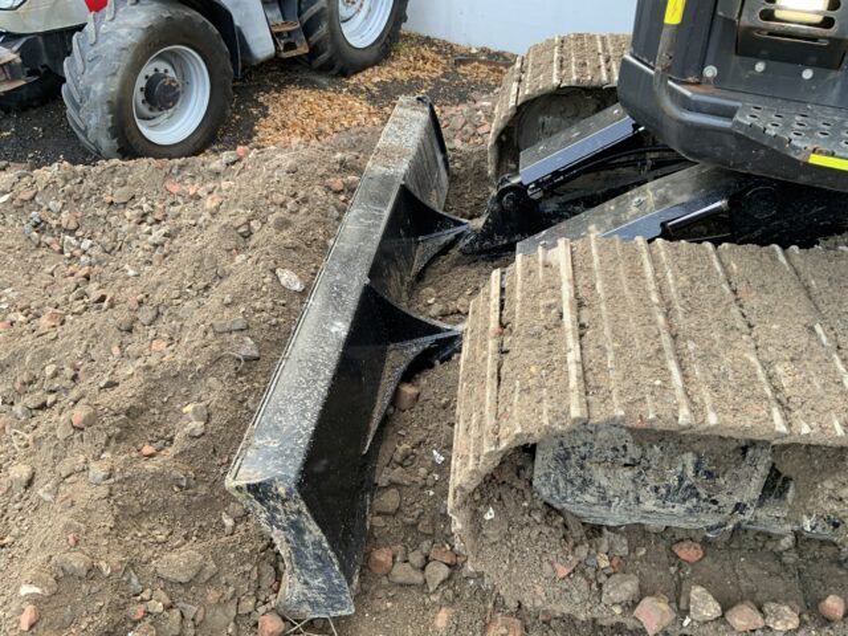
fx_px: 710
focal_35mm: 29
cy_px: 318
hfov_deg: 61.7
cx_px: 424
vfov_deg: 48.2
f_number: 1.8
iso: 64
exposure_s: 1/113
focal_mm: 3
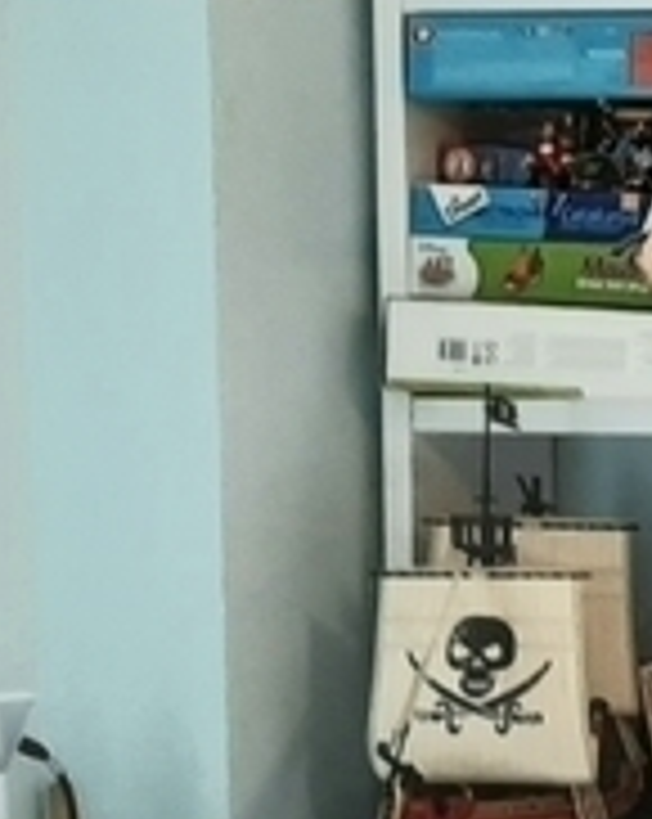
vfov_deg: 13.5
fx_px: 3458
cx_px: 1583
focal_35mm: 143
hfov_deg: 9.5
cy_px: 526
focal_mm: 3.93
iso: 40
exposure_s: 1/106
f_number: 1.7
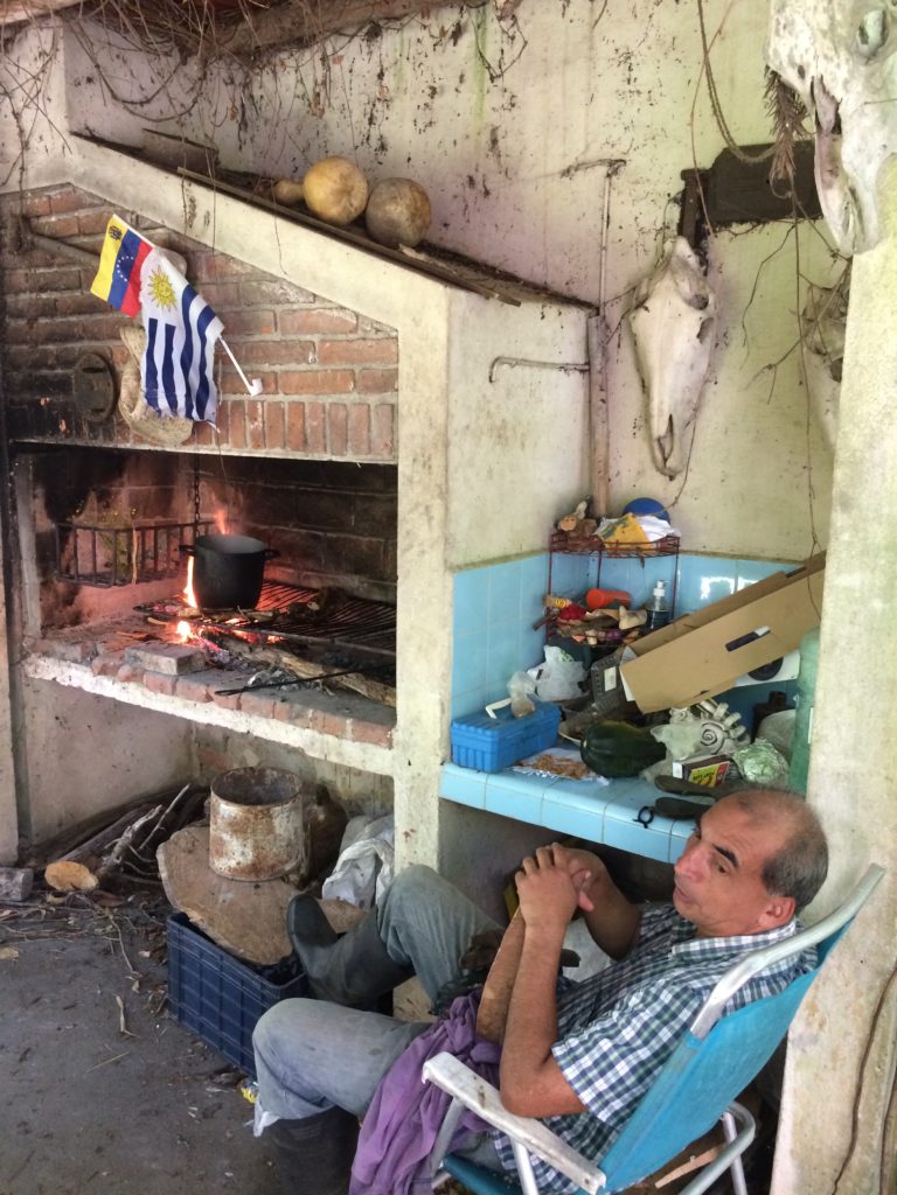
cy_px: 598
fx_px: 1002
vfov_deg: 61.7
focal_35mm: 29
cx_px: 448
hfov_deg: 48.2
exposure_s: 1/33
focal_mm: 4.15
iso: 200
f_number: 2.2
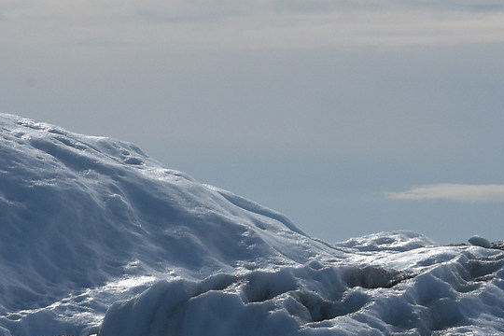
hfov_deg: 2.6
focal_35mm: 800
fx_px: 11199
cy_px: 15
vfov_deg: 1.7
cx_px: 1030
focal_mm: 180
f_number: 18
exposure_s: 1/500
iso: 800
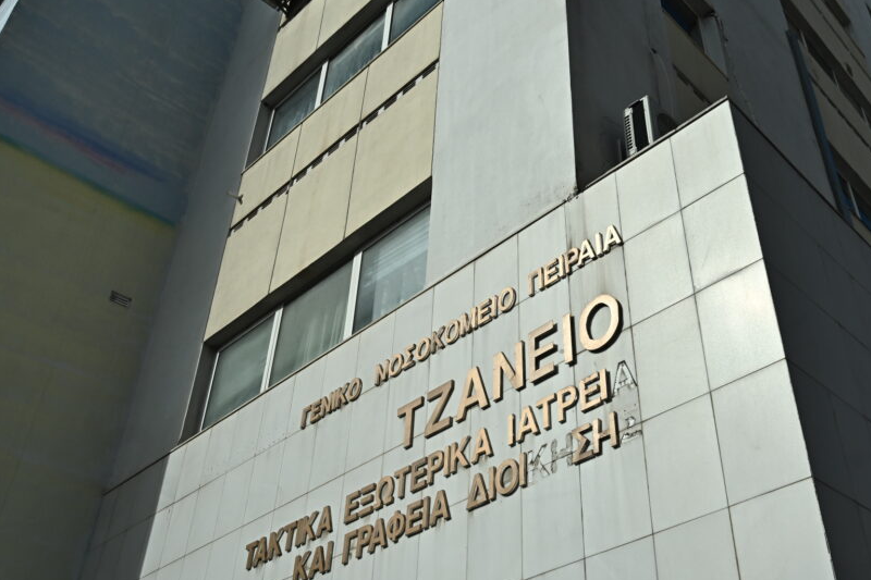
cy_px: 282
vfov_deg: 36.9
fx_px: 871
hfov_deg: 51.6
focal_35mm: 36
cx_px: 615
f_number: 5
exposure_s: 1/10000
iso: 500
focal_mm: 24
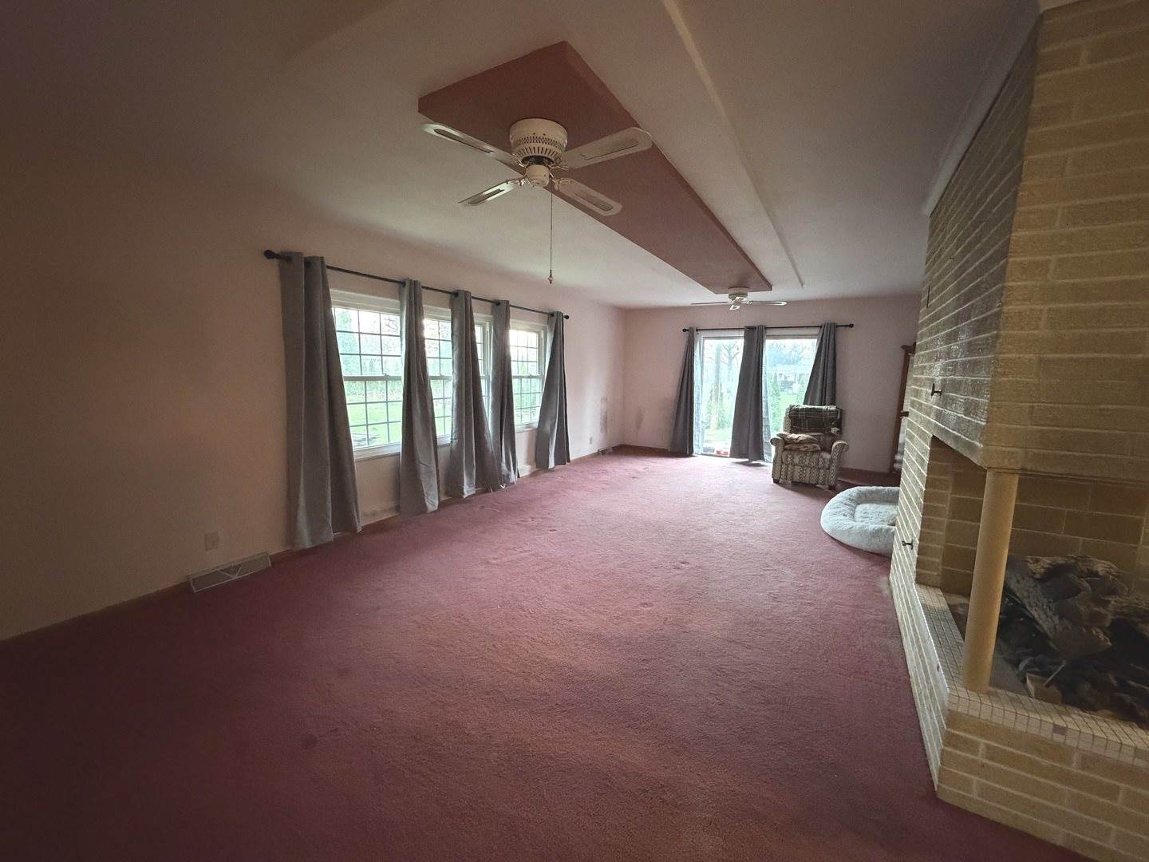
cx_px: 574
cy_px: 431
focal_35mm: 14
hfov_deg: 102.1
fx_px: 465
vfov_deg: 85.7
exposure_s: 1/40
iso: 1250
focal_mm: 2.22
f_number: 2.2
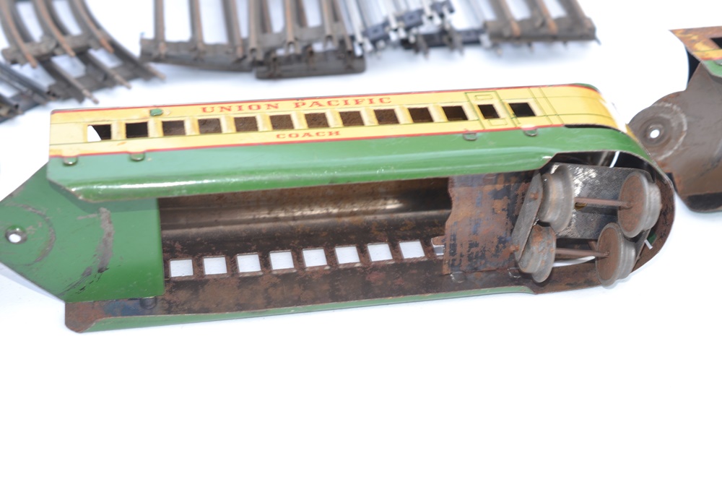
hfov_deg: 33.4
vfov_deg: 22.6
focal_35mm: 60
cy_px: 241
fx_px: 1203
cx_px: 361
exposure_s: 1/100
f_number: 8
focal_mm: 40
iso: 100
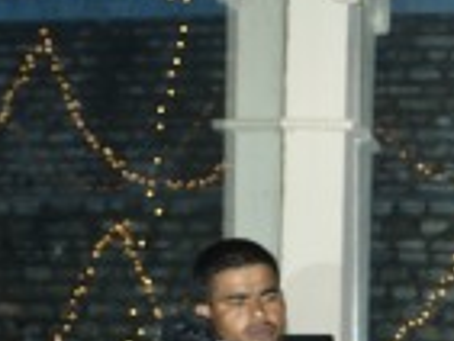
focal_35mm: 110
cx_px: 747
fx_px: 1444
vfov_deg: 12.4
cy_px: 597
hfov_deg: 15.9
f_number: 4
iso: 200
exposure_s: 1/125
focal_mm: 18
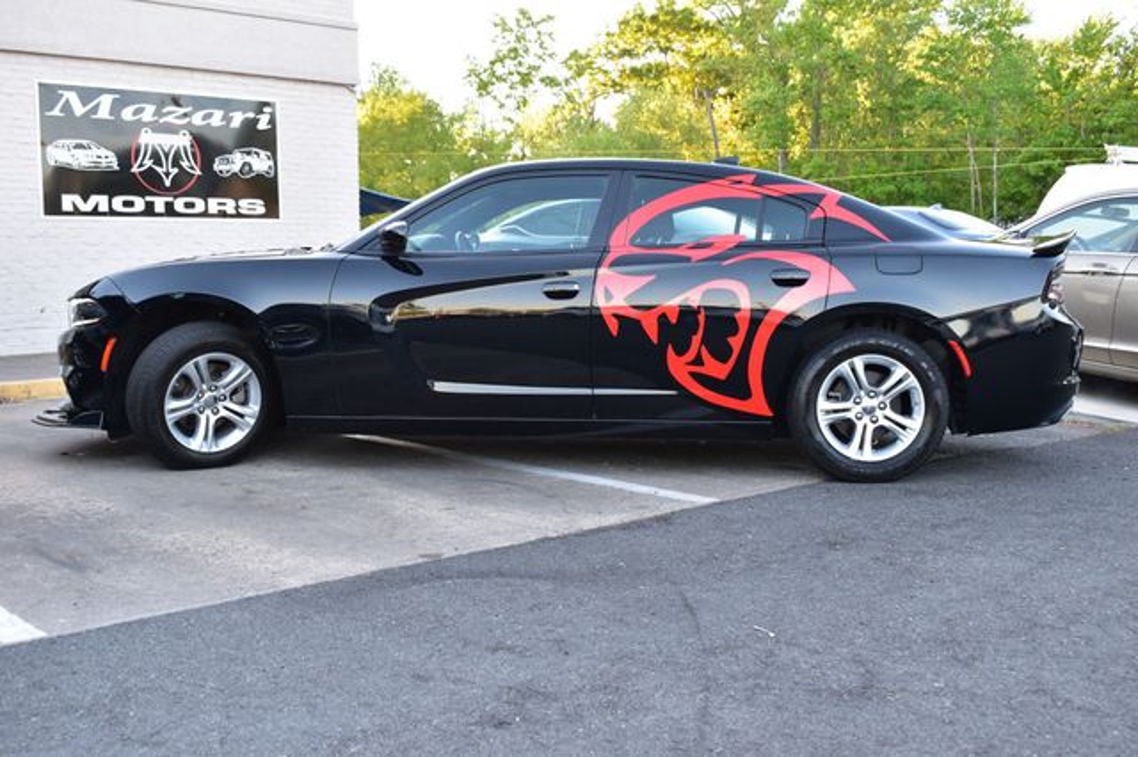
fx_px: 1232
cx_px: 569
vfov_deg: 34.2
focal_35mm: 39
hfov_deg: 49.6
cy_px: 378
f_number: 7.1
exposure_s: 1/40
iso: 400
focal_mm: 26
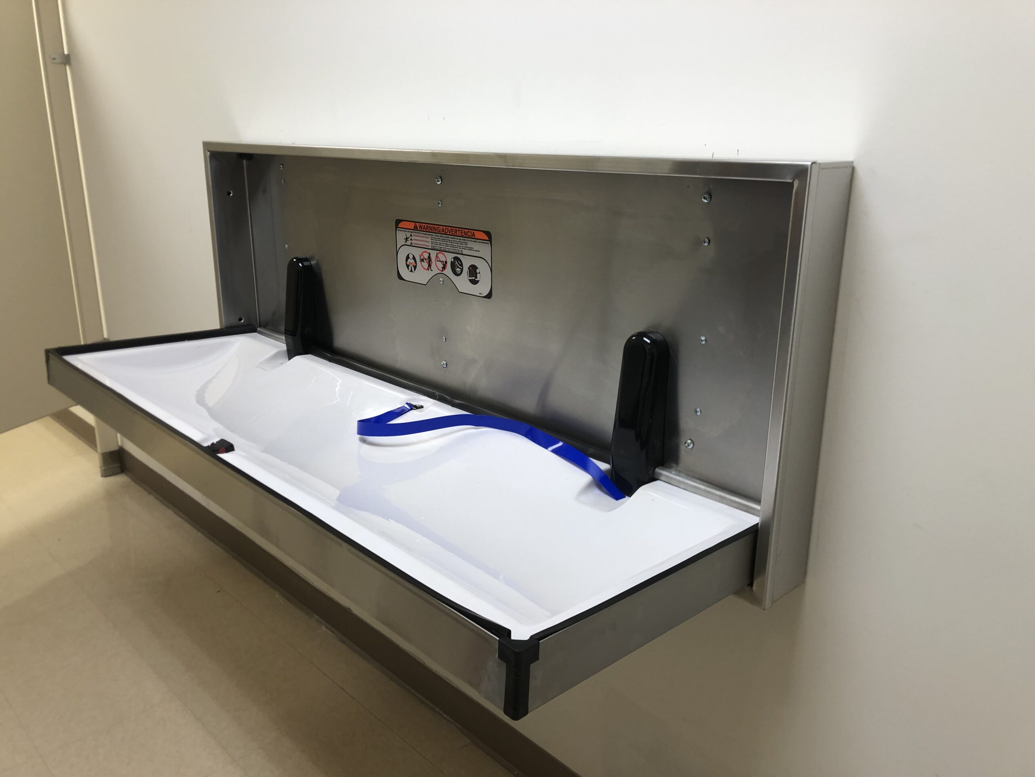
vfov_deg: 49.7
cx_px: 518
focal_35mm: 28
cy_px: 388
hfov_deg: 63.4
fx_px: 837
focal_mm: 3.99
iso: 25
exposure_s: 1/32
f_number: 1.8
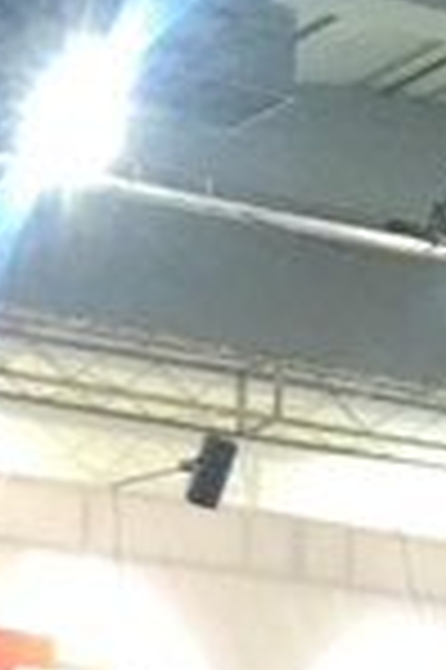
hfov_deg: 7.3
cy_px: 1497
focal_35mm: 182
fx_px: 3390
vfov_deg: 10.1
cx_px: -313
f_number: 2.2
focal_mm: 4.15
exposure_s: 1/17
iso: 80
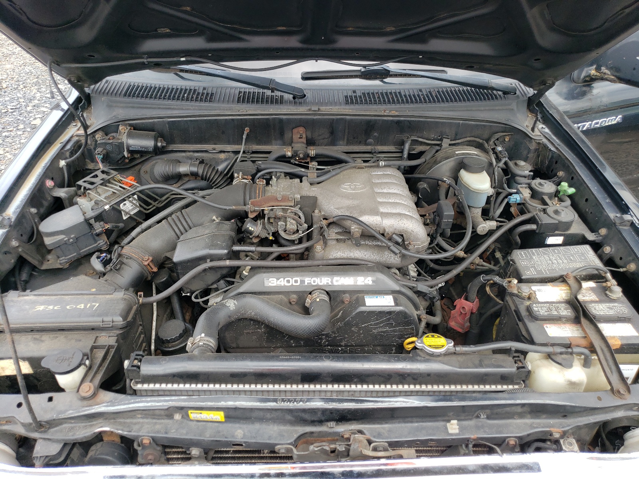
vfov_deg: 53.1
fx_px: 480
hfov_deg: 67.3
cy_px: 240
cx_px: 320
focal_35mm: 26
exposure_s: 1/500
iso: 50
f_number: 1.5
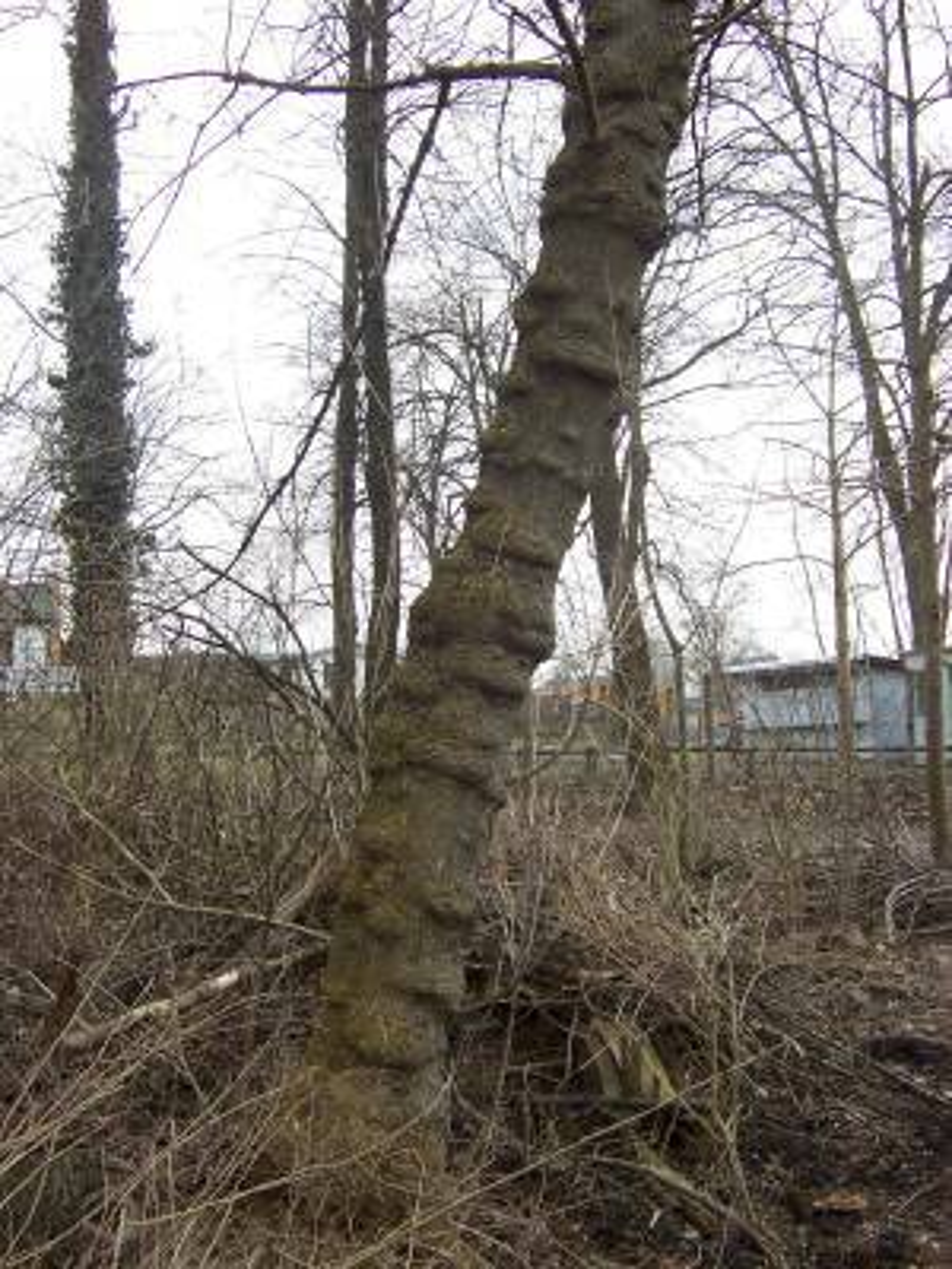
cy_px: 634
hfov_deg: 39.7
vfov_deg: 51.4
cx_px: 476
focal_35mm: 36
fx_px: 1320
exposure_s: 1/250
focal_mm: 5.6
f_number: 3.4
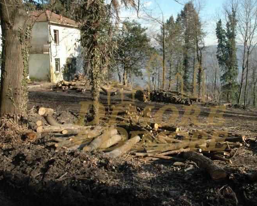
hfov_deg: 56.9
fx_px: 236
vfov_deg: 47.1
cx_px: 150
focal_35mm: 31
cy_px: 102
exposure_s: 1/250
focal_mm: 18
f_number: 9
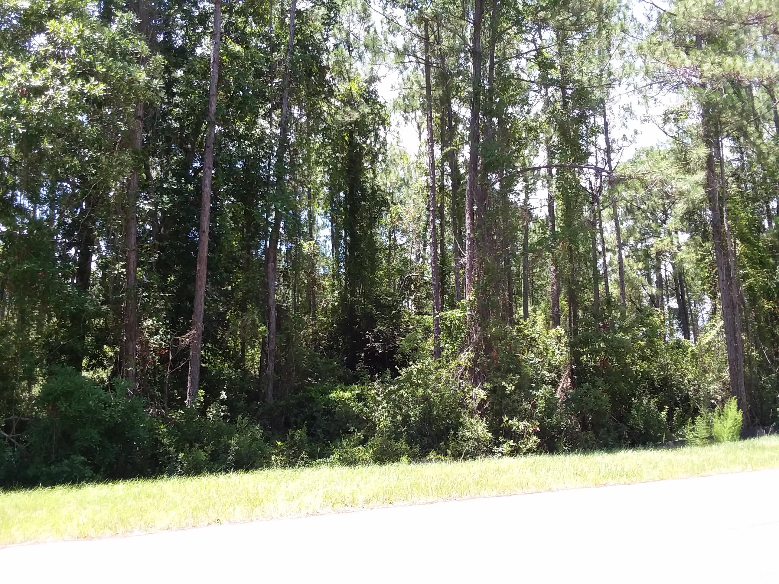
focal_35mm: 29
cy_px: 292
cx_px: 390
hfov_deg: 61.7
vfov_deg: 48.2
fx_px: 653
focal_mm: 2.47
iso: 40
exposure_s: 1/241
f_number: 1.9
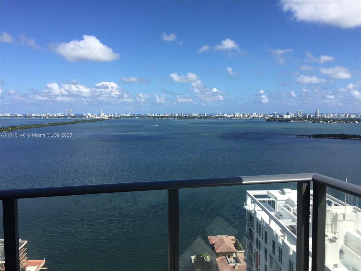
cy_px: 136
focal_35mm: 29
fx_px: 302
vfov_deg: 48.2
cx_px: 180
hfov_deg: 61.7
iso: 32
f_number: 2.2
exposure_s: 1/1799
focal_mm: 4.15
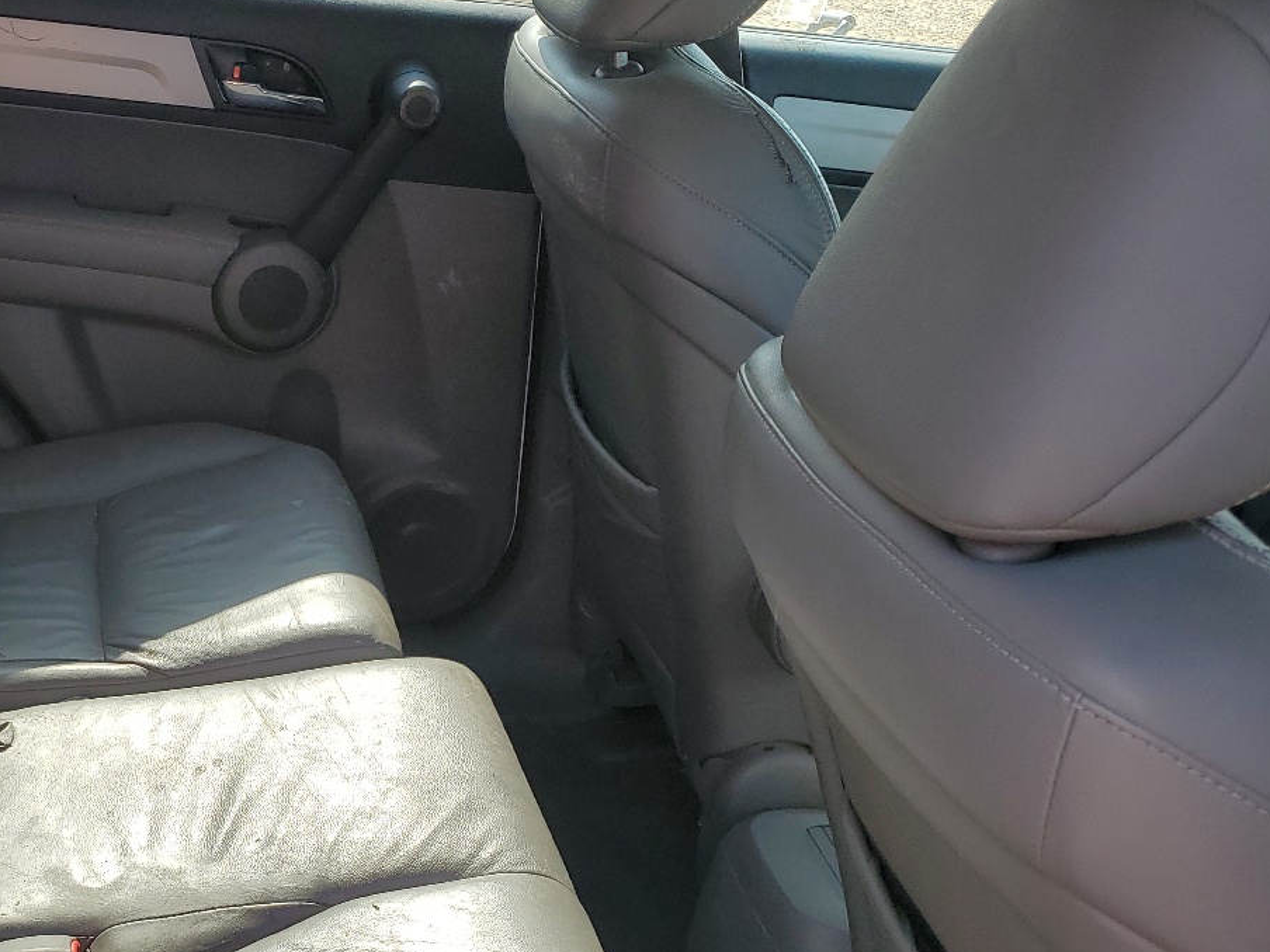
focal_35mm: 46
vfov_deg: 31.0
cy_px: 713
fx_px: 1688
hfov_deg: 38.8
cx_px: 166
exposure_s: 1/714
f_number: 1.5
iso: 50
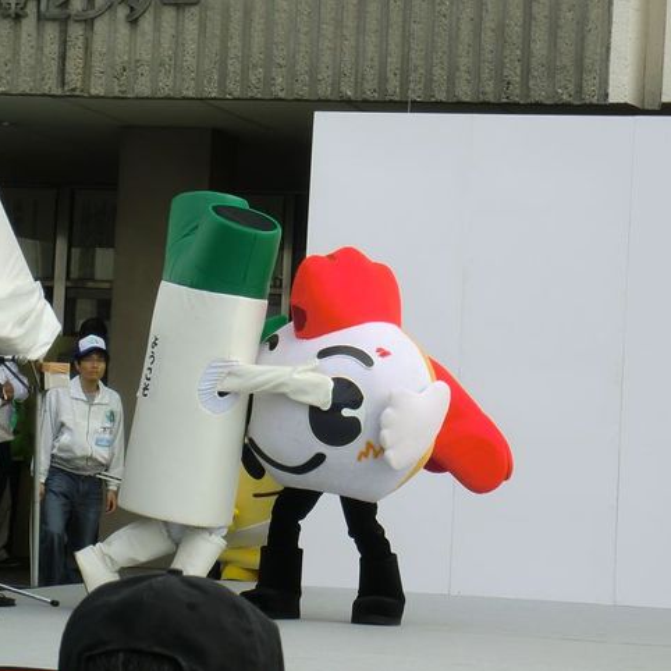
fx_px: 2719
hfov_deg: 14.1
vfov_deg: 14.1
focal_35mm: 124
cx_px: 358
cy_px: 338
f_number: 5.9
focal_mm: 18.6
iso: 64
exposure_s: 1/160
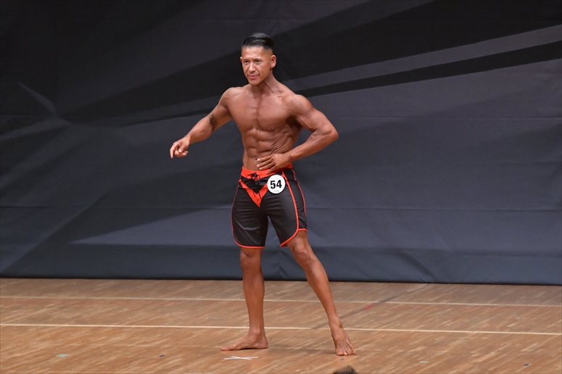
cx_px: 281
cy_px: 187
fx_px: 4447
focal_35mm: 285
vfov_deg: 4.8
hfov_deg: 7.2
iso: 6400
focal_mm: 190
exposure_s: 1/400
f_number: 5.6
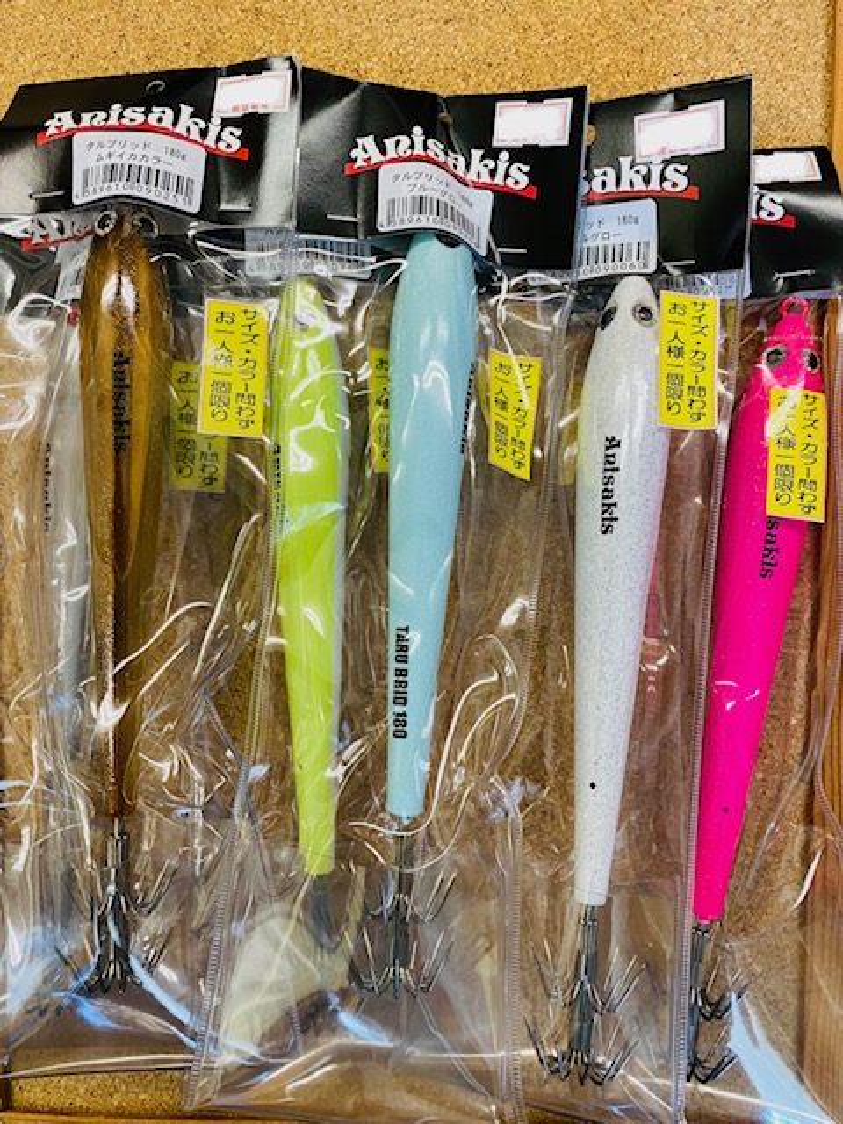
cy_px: 562
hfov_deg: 53.1
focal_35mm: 26
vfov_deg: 67.3
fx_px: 844
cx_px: 422
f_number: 1.8
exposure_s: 1/60
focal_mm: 4.25
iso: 80
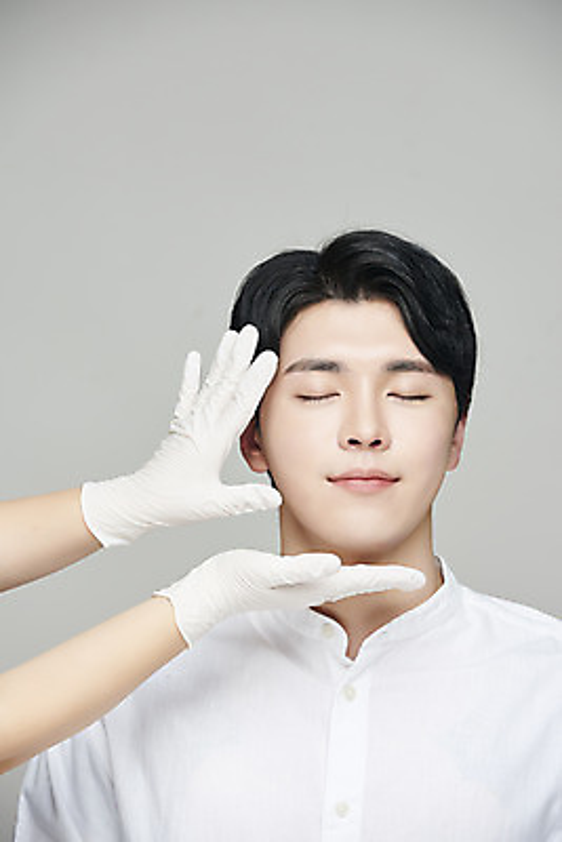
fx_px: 4679
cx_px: 281
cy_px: 421
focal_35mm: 200
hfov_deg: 6.9
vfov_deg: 10.3
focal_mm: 200
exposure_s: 1/125
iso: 64
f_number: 8
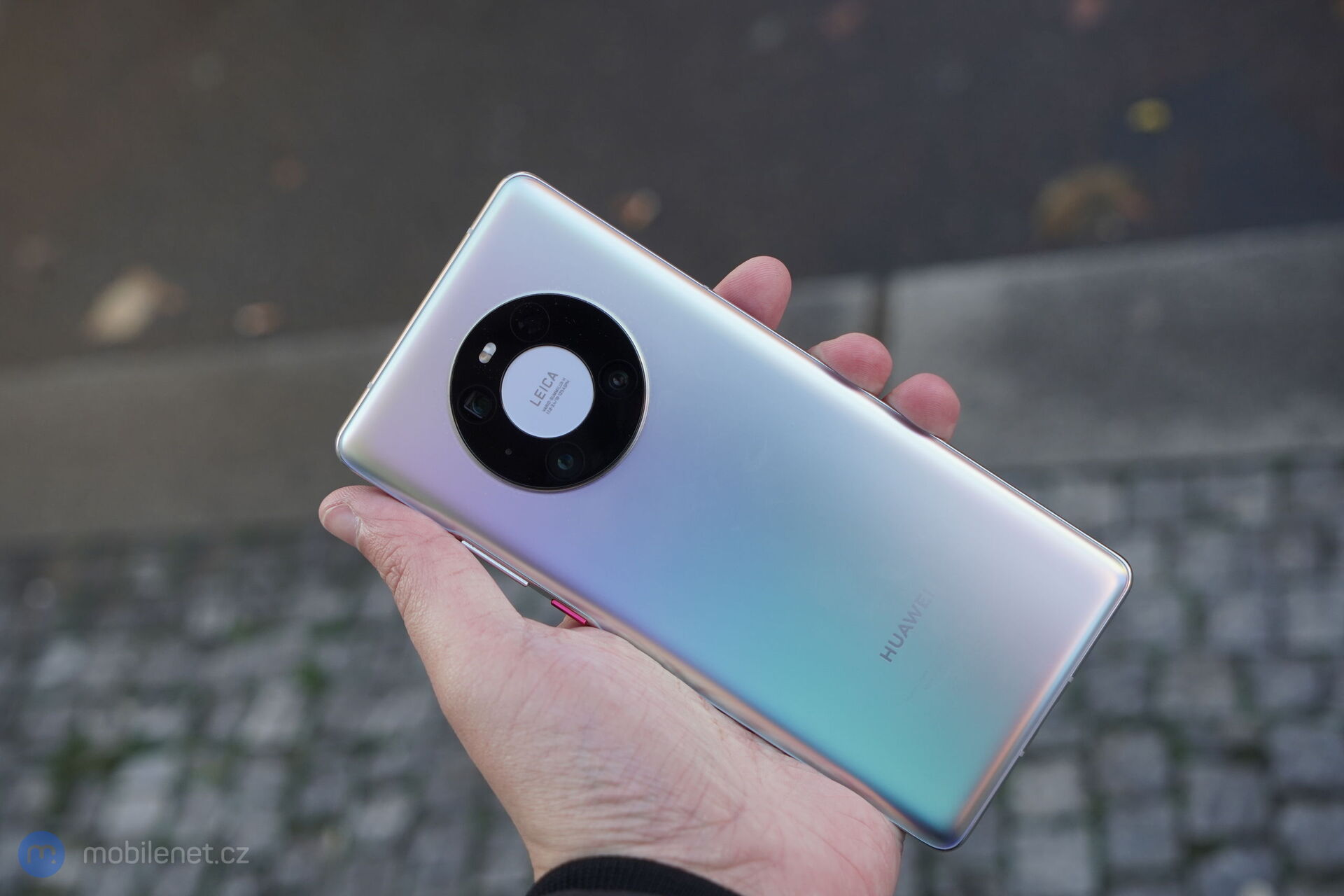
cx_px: 672
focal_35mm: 50
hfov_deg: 39.6
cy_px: 448
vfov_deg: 27.0
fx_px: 1867
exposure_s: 1/200
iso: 640
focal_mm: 50
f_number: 5.6
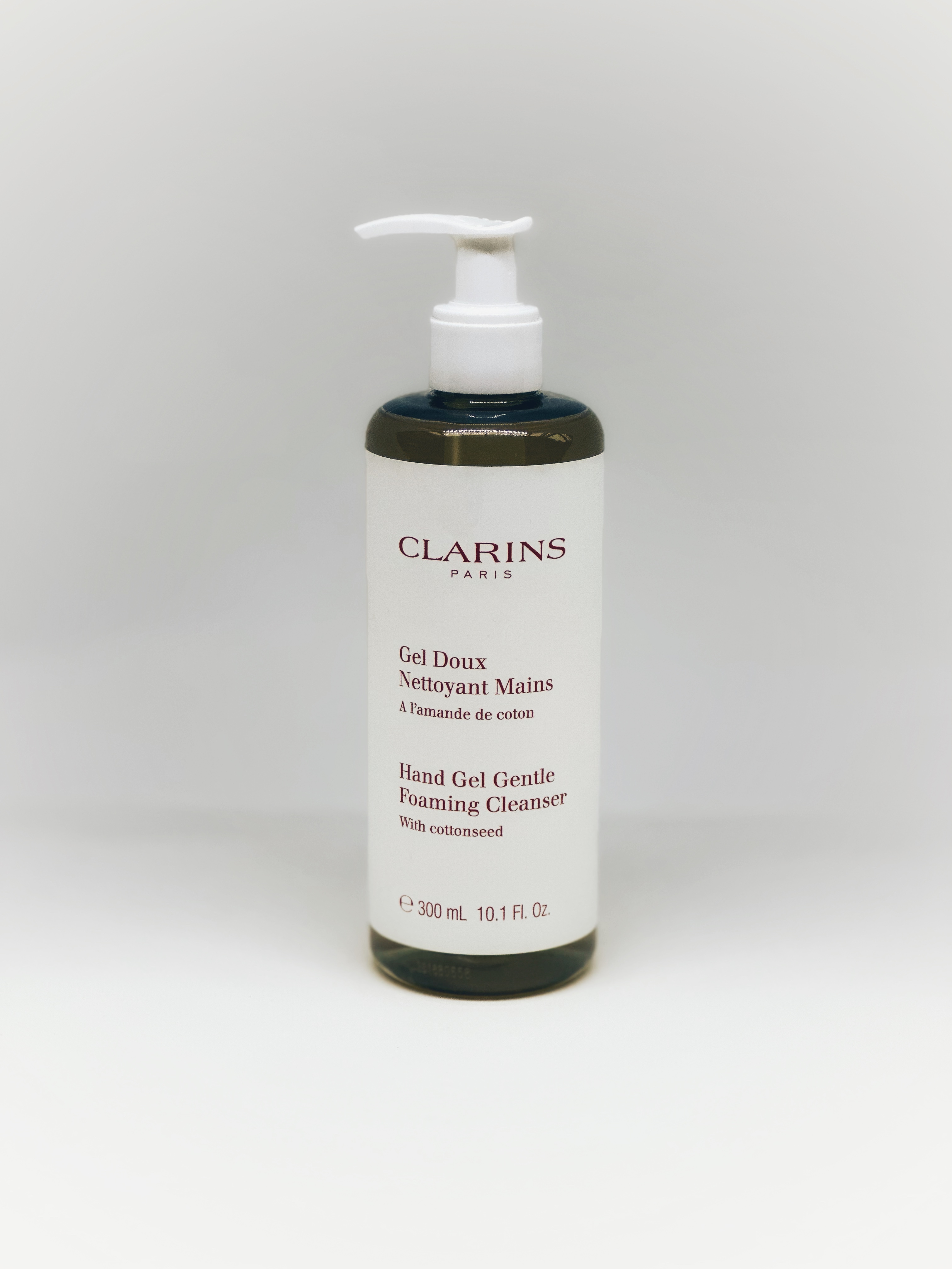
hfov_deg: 19.1
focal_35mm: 77
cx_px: 476
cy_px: 634
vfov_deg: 25.3
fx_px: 2824
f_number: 2.8
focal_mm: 9
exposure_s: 1/121
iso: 80
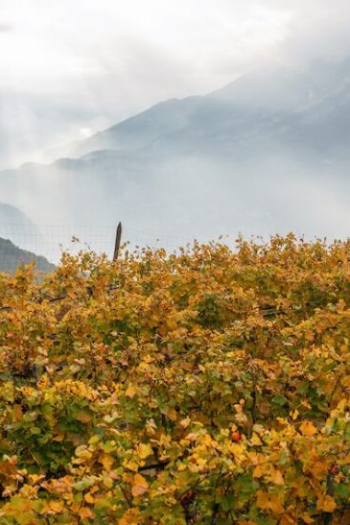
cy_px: 274
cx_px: 245
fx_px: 1085
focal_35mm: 74
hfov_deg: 18.3
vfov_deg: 27.2
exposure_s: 1/640
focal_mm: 36.7
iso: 100
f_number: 2.8
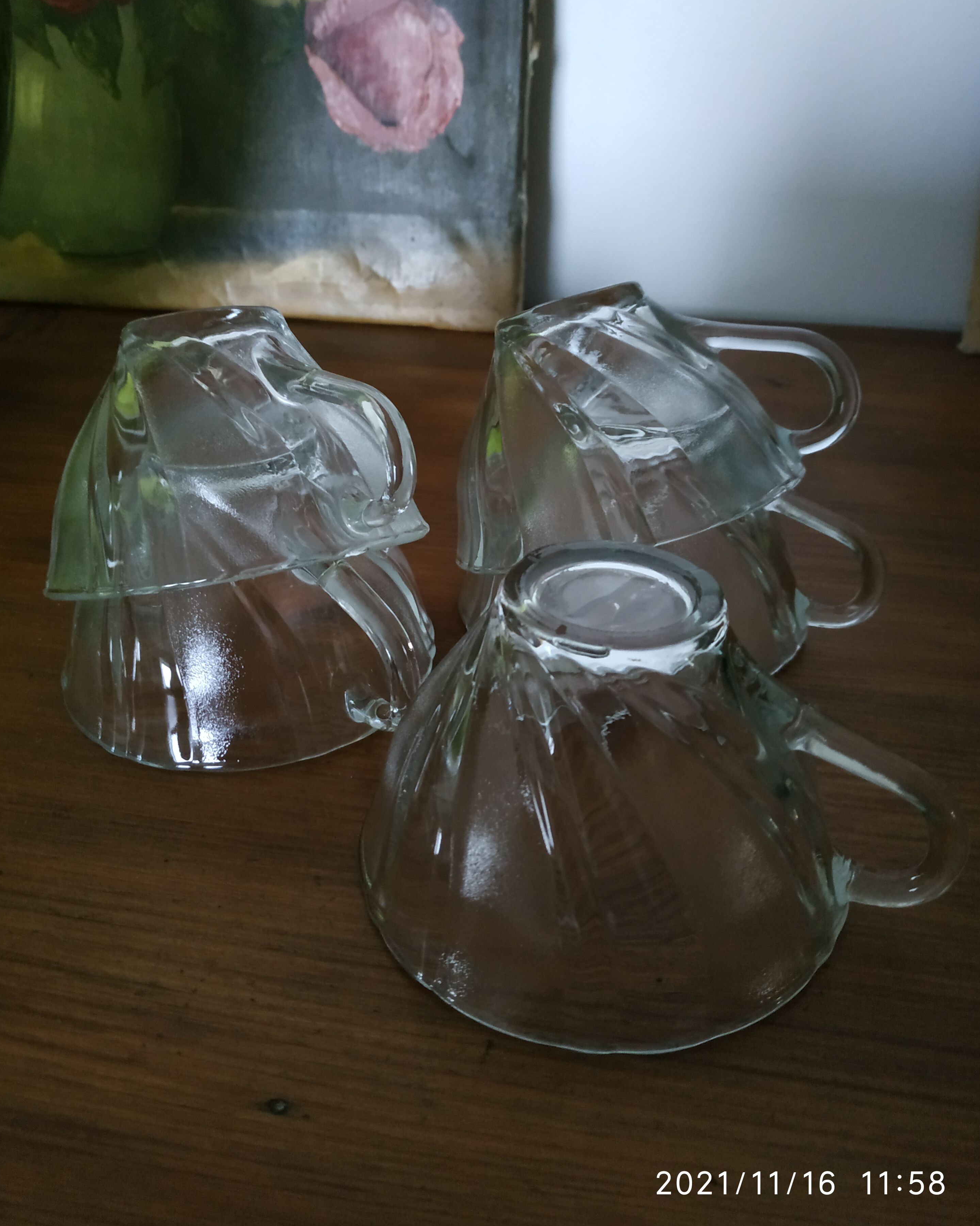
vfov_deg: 65.9
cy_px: 559
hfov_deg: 54.9
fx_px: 943
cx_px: 478
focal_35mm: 26
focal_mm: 3.94
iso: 1000
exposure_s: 1/20
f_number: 1.9
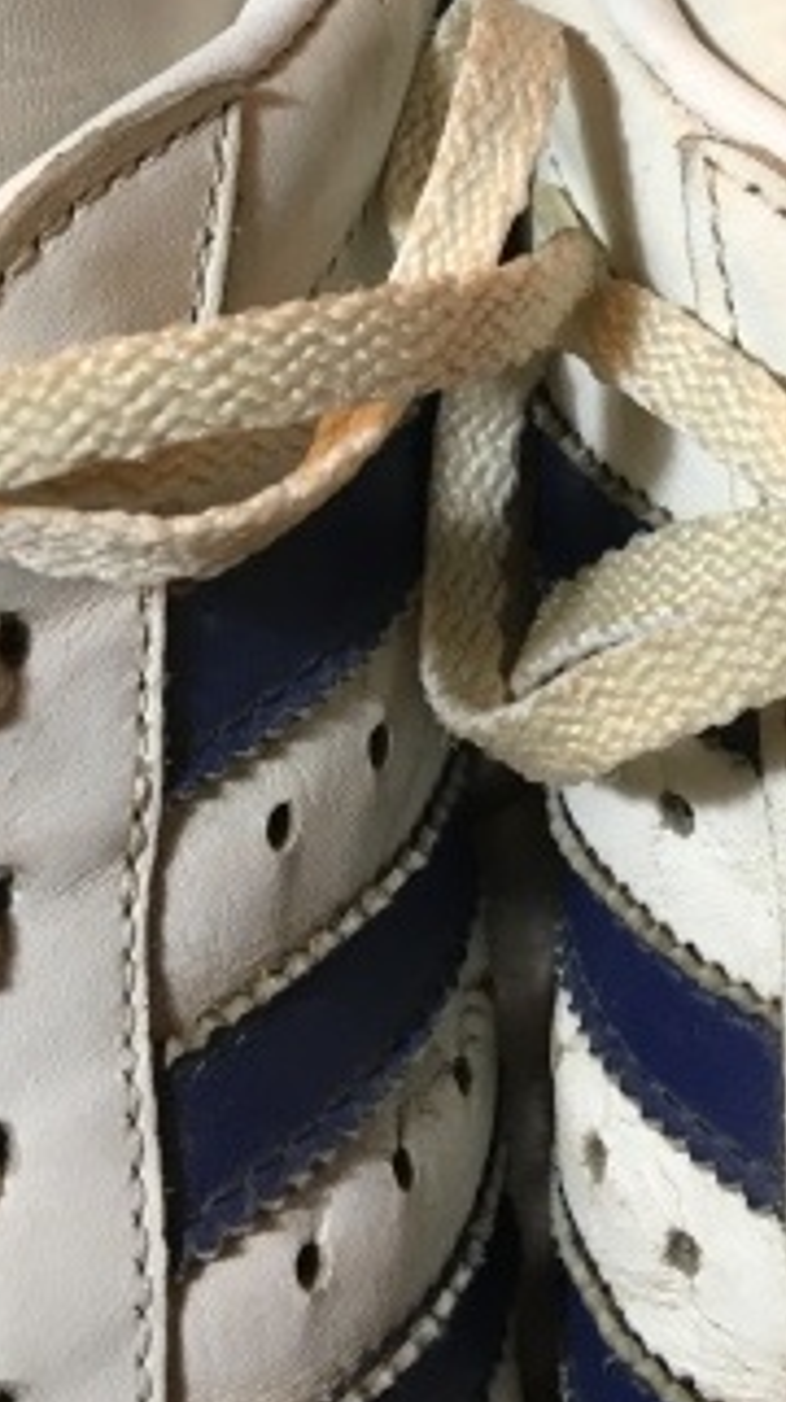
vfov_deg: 28.7
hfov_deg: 17.4
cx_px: 544
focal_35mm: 69
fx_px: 2563
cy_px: 13
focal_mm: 4.15
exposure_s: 1/30
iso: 64
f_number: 2.2
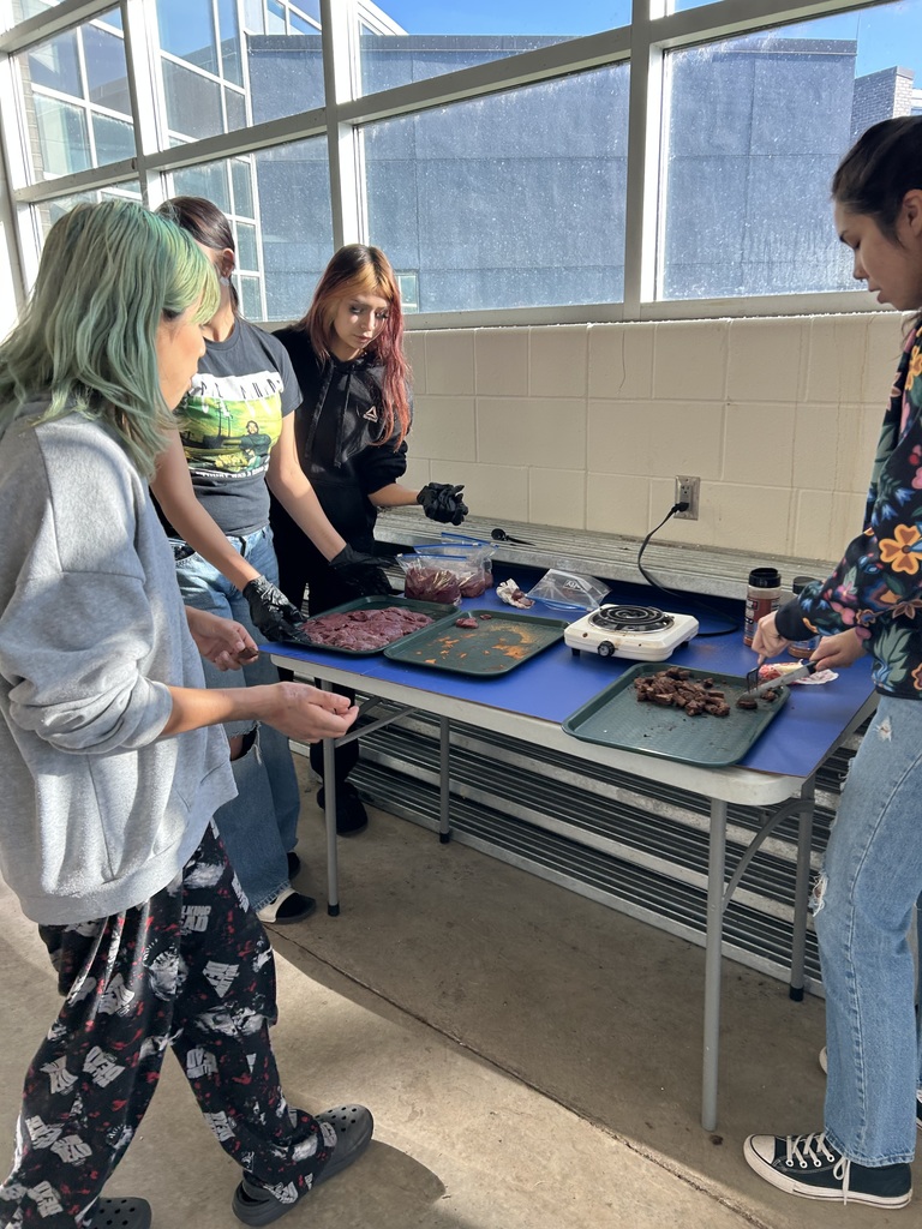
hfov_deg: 53.1
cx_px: 461
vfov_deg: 67.3
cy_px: 614
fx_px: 923
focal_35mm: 26
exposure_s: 1/340
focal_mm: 5.7
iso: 50
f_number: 1.5
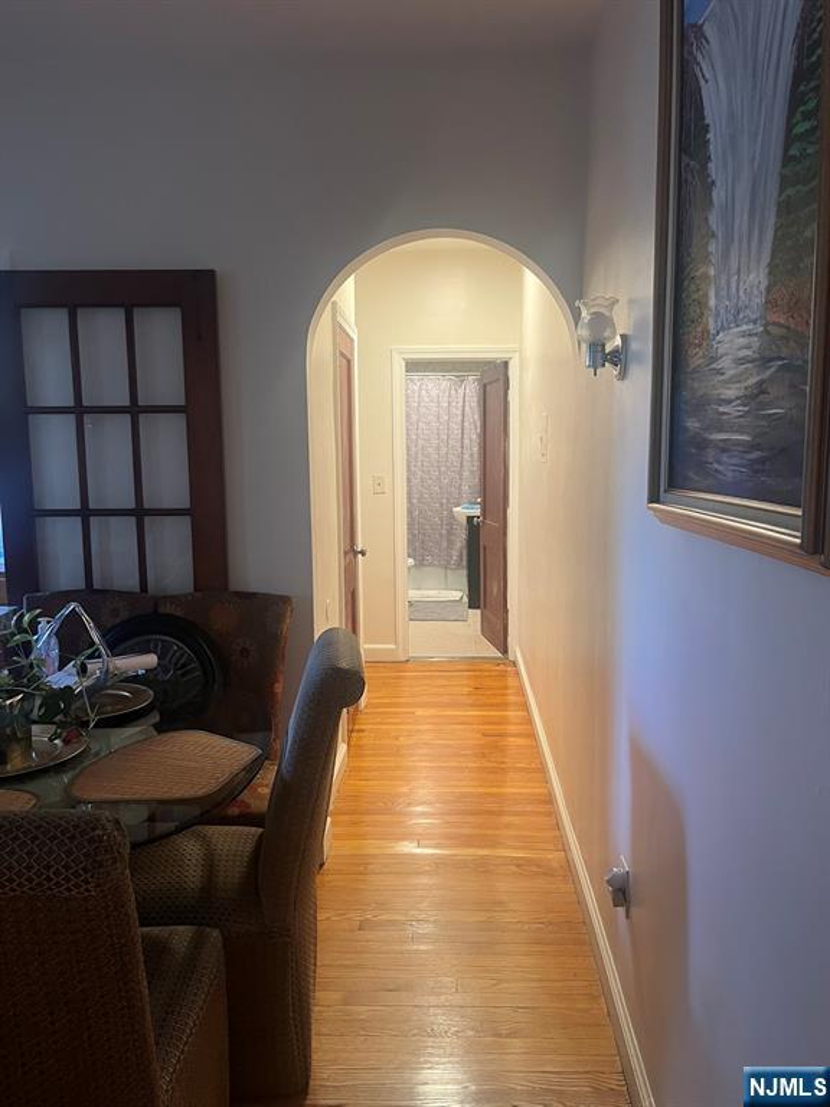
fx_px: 831
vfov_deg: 67.3
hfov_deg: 53.1
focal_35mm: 26
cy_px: 554
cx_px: 415
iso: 250
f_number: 1.6
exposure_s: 1/60
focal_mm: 5.1
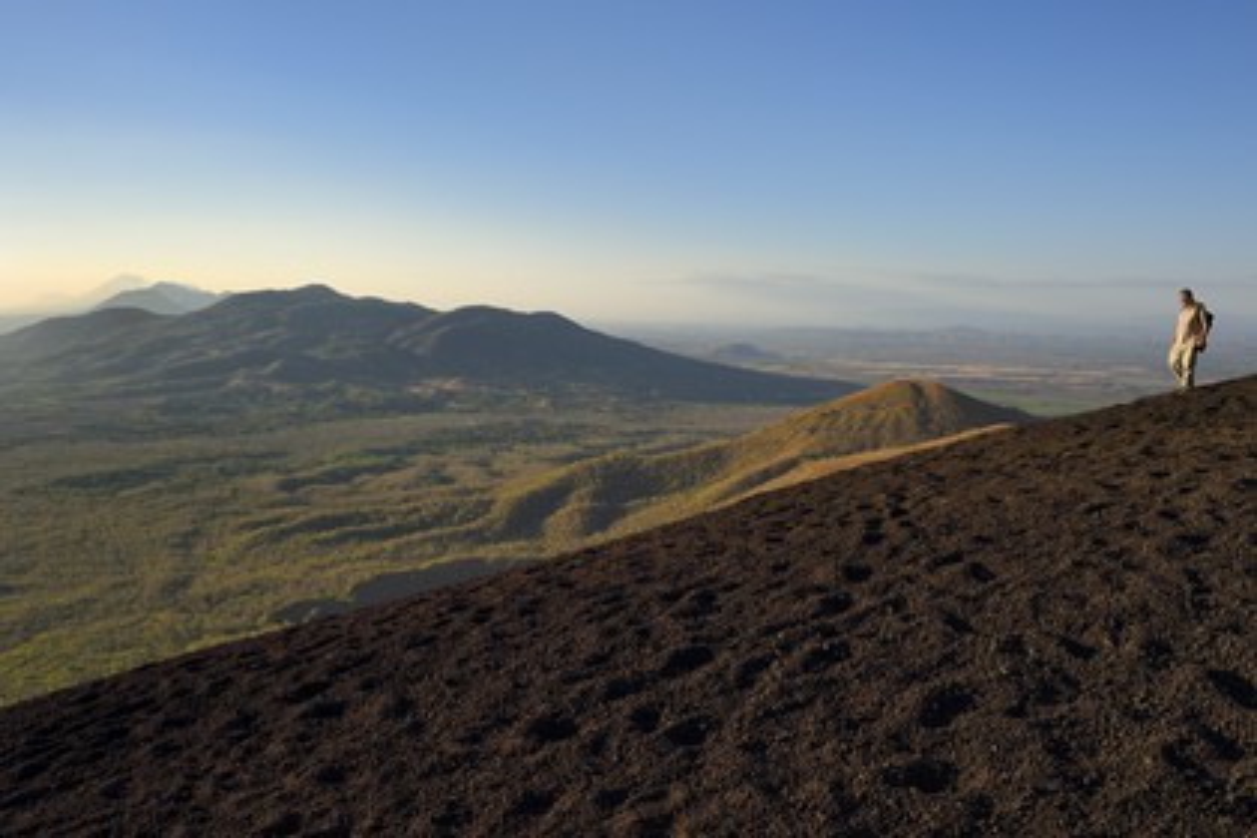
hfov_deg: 73.7
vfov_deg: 53.1
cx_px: 628
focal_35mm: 24
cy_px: 419
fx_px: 838
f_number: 13
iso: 200
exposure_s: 1/200
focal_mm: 24
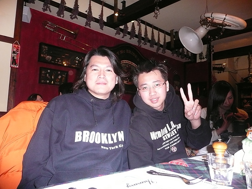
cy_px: 94
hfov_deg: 63.4
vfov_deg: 49.7
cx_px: 126
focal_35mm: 28
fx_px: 204
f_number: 3.3
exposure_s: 1/30
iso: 400
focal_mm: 4.6
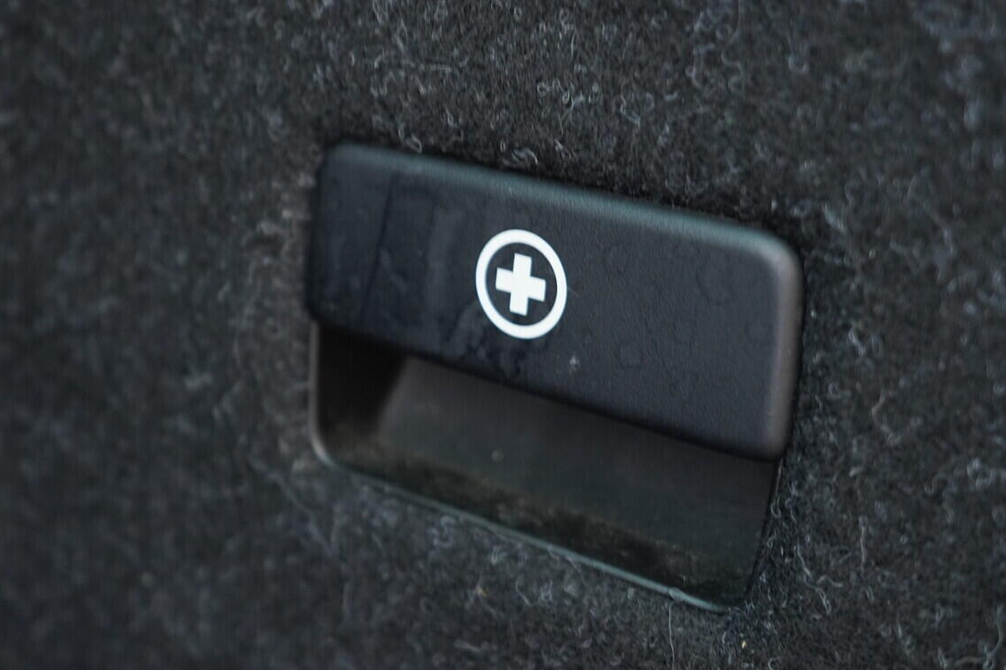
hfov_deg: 42.7
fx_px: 1285
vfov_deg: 29.2
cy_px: 307
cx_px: 525
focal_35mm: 46
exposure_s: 1/40
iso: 800
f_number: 2.8
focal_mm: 24
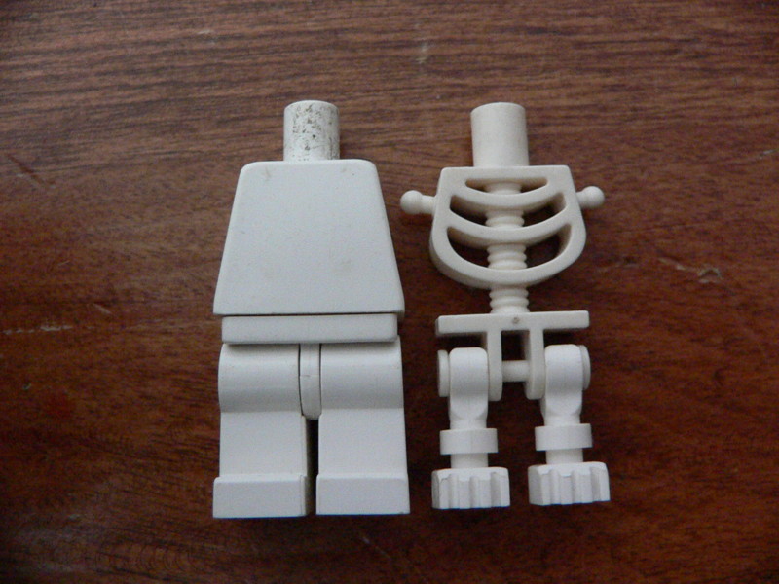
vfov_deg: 40.7
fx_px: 788
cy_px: 292
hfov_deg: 52.6
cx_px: 390
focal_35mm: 35
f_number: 2.8
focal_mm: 4.6
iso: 400
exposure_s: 1/25
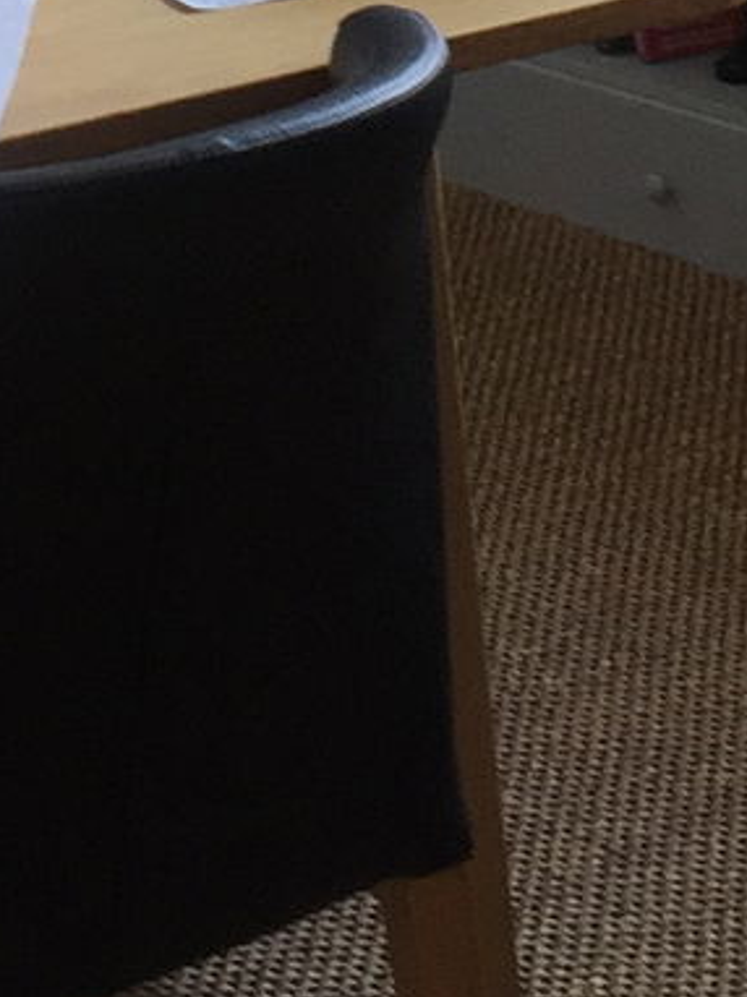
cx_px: 353
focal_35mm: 162
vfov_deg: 11.4
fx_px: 4666
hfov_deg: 9.2
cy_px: -782
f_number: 2.2
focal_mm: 4.15
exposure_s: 1/100
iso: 50
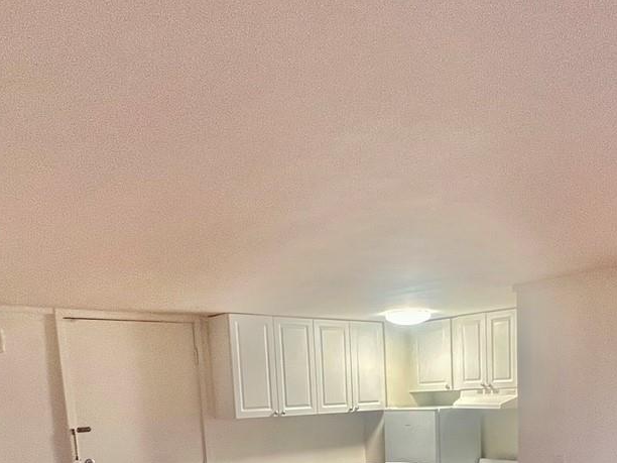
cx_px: 377
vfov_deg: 36.4
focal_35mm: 34
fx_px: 606
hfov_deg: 53.5
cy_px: 489
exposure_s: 1/60
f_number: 1.8
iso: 250
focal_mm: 1.57
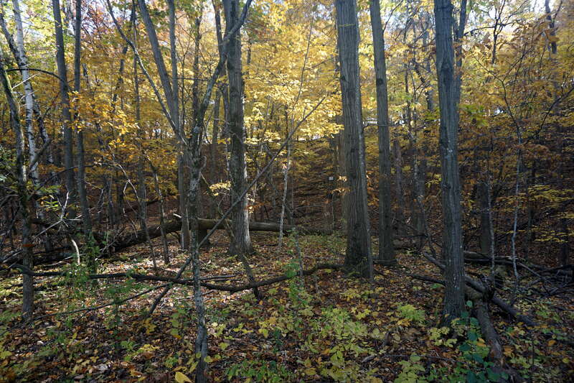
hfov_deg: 73.8
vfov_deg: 53.1
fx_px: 383
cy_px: 192
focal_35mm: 24
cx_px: 287
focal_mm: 16
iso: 250
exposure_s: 1/160
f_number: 4
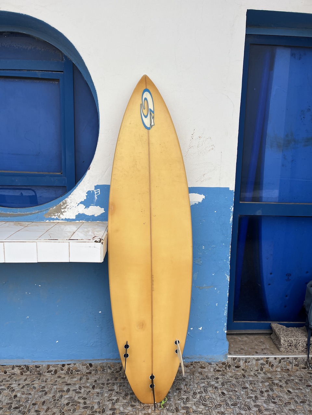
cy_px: 208
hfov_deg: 53.1
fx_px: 312
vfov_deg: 67.3
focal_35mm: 26
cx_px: 156
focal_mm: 5.1
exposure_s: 1/2062
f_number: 1.6
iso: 50
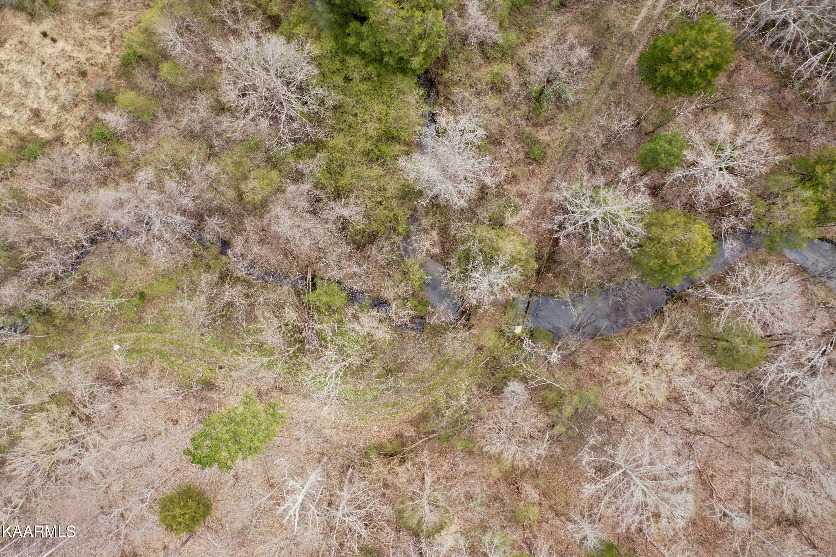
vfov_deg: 46.4
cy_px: 278
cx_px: 418
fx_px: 650
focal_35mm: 28
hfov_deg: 65.5
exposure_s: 1/100
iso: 100
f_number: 2.8
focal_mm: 10.26
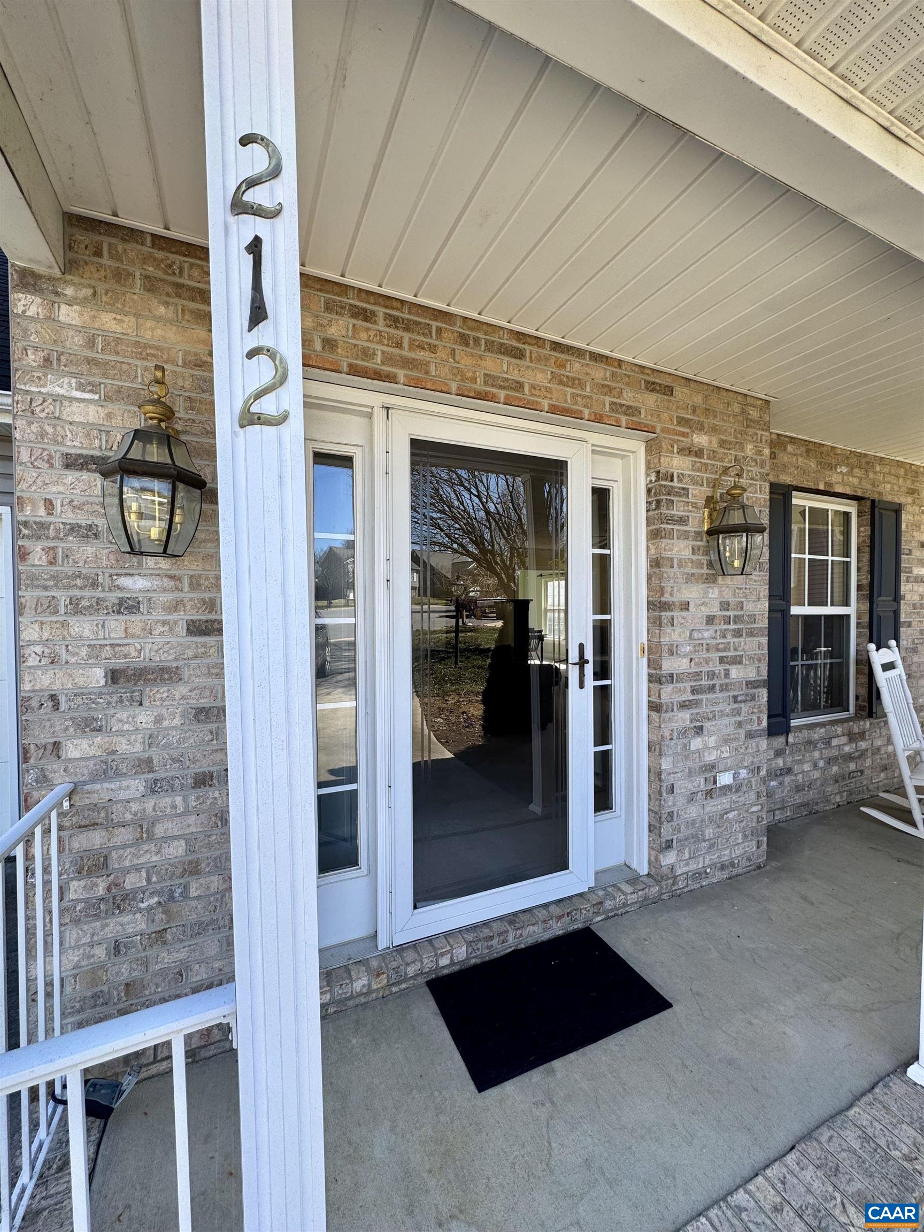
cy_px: 616
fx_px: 498
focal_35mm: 14
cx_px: 462
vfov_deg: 102.1
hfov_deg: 85.7
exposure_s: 1/352
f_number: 2.2
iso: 40
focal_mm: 2.22
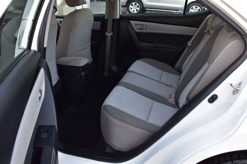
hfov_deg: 57.2
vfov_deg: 39.9
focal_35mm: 33
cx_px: 124
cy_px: 82
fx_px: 226
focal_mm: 22
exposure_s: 1/15
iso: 560
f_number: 6.3
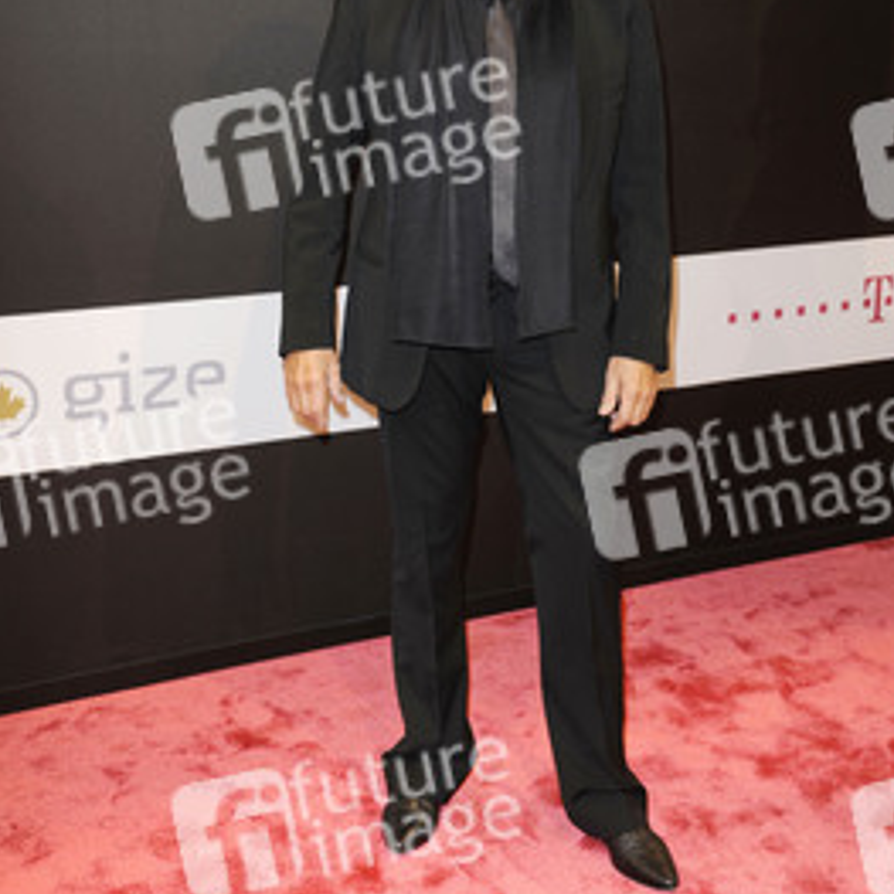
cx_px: 445
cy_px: 309
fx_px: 1812
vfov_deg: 27.6
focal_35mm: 62
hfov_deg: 27.7
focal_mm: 48
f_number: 5.6
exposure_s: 1/200
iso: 500
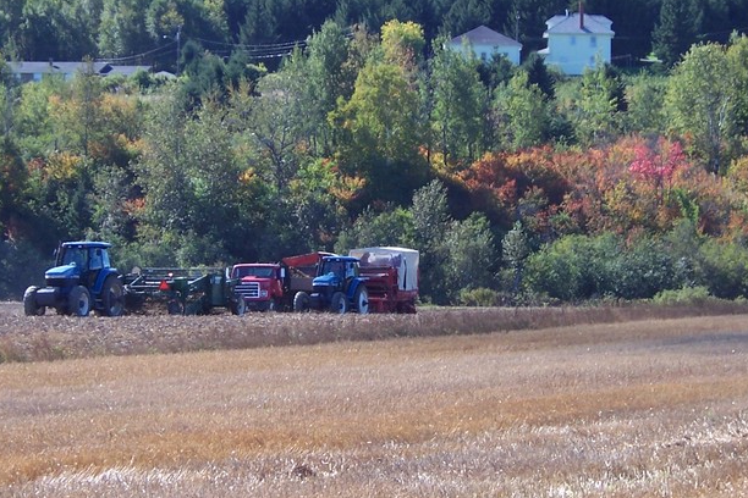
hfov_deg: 11.8
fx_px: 3615
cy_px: 170
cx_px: 361
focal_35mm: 174
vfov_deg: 7.9
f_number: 4.9
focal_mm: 16.6
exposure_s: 1/250
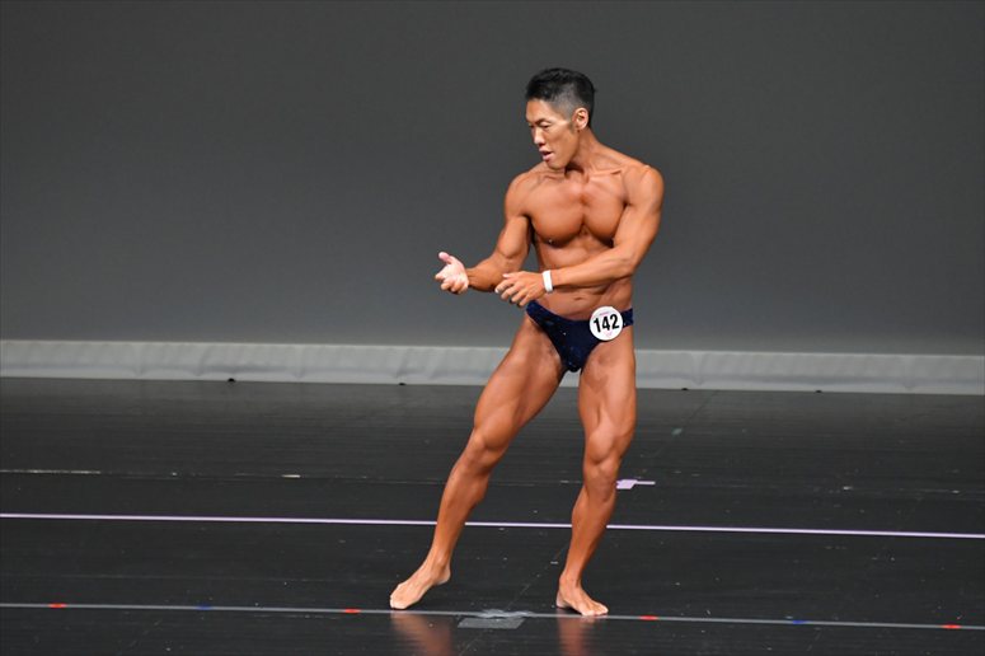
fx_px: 10256
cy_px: 328
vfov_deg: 3.7
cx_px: 492
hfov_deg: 5.5
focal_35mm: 375
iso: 4000
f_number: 5.6
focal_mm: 250
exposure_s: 1/400
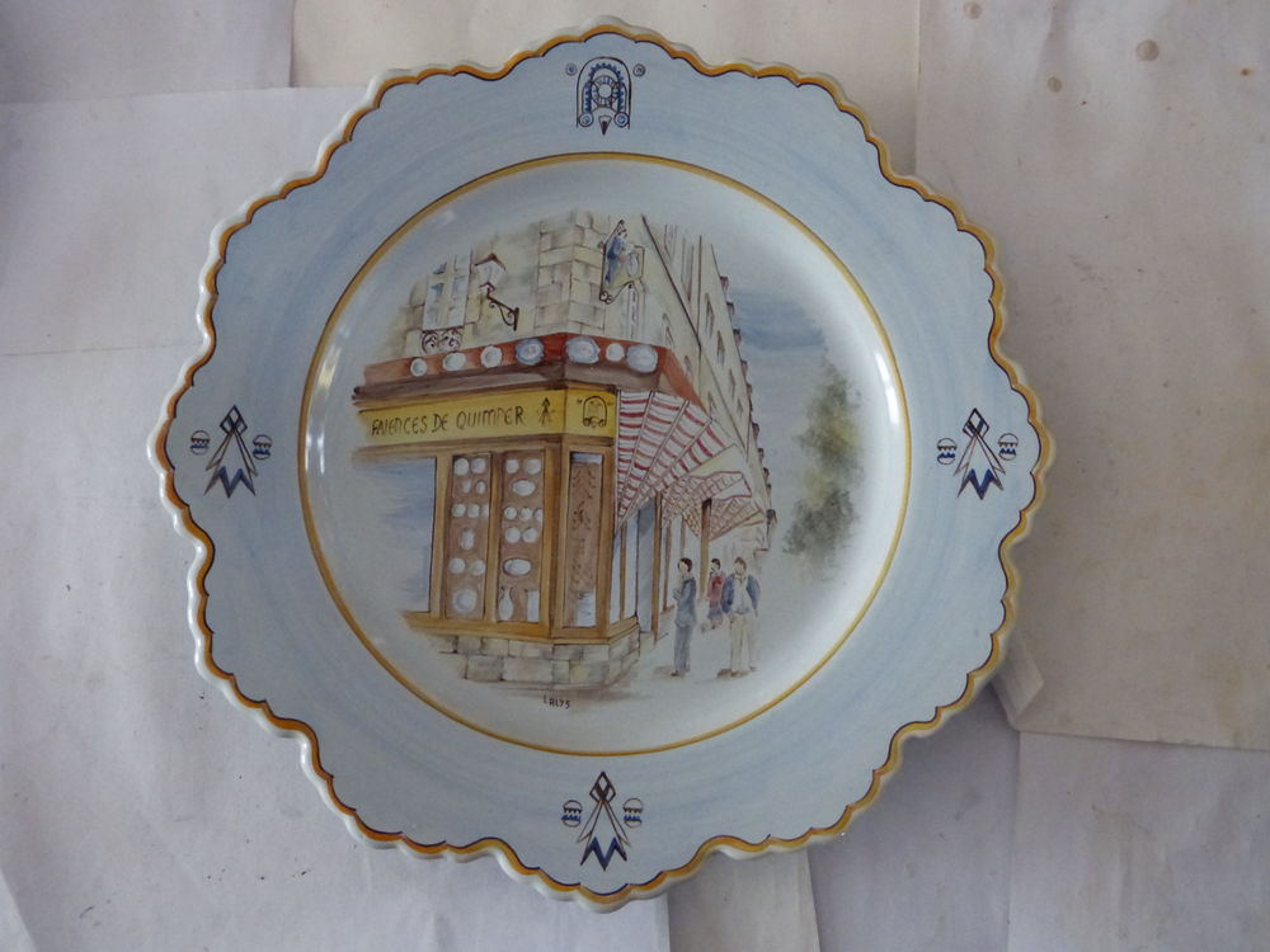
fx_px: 1321
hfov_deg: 51.4
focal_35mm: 36
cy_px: 476
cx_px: 635
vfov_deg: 39.7
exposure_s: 1/15
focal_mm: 6.3
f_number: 3.1
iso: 800
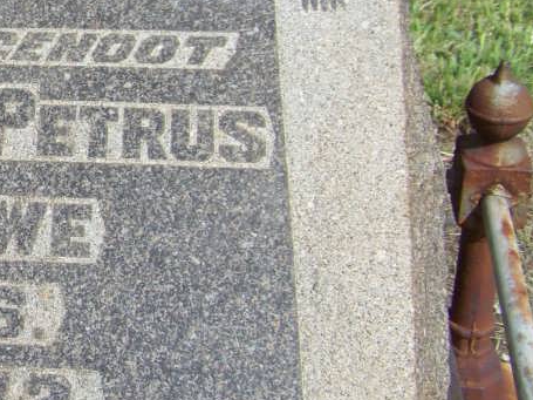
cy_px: 108
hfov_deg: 19.2
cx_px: -148
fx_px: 1462
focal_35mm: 95
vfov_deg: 15.5
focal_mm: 5.85
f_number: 4
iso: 64
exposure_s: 1/800
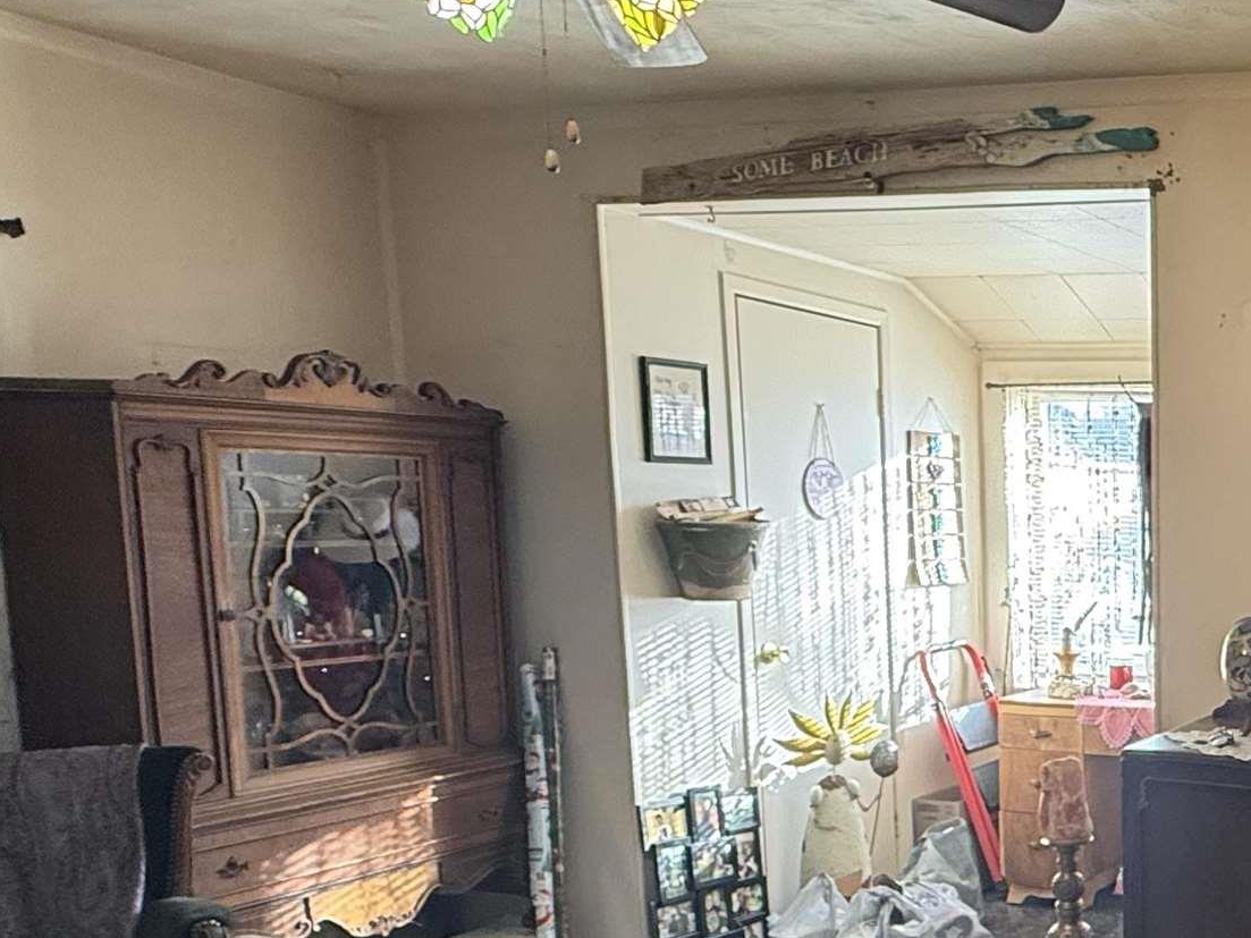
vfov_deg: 35.9
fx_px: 1409
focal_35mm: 39
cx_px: 1432
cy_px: 712
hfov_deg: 38.1
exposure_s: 1/60
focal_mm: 2.22
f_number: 2.2
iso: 250
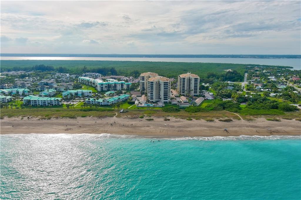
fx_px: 242
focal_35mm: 29
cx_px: 150
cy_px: 100
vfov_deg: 44.9
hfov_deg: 63.7
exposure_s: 1/390
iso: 105
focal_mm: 10.6
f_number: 8
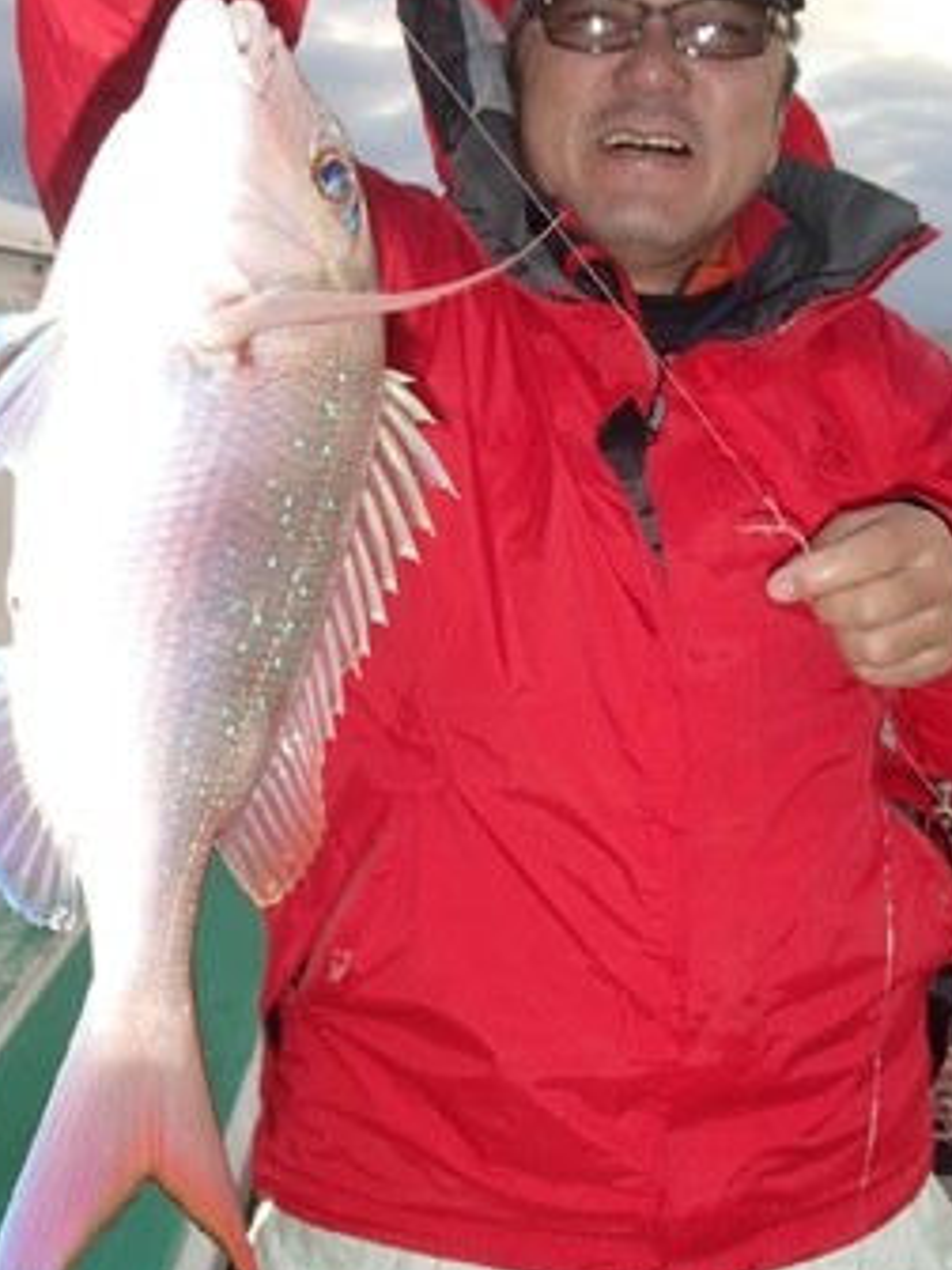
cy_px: 446
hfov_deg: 35.9
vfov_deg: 46.2
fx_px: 1467
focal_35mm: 40
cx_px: 446
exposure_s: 1/125
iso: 100
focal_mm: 5
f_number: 3.9
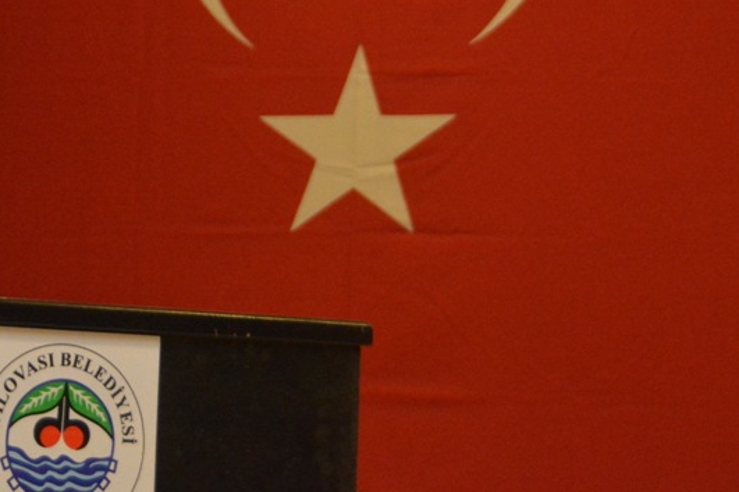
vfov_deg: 8.6
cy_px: 66
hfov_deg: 12.9
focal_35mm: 159
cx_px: 160
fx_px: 3263
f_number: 4.8
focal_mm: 55
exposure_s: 1/60
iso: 3200
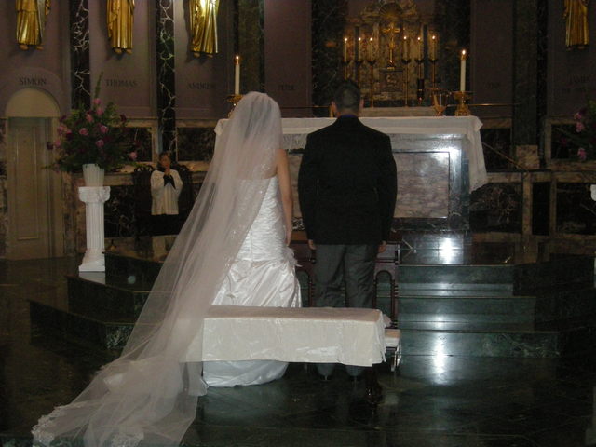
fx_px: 1050
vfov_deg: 24.0
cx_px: 298
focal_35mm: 61
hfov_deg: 31.7
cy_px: 224
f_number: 3.5
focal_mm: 9.9
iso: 415
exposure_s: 1/60
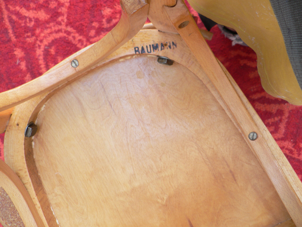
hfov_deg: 51.4
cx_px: 151
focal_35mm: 36
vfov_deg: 39.7
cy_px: 114
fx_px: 314
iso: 80
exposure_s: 1/30
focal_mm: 6
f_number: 2.8
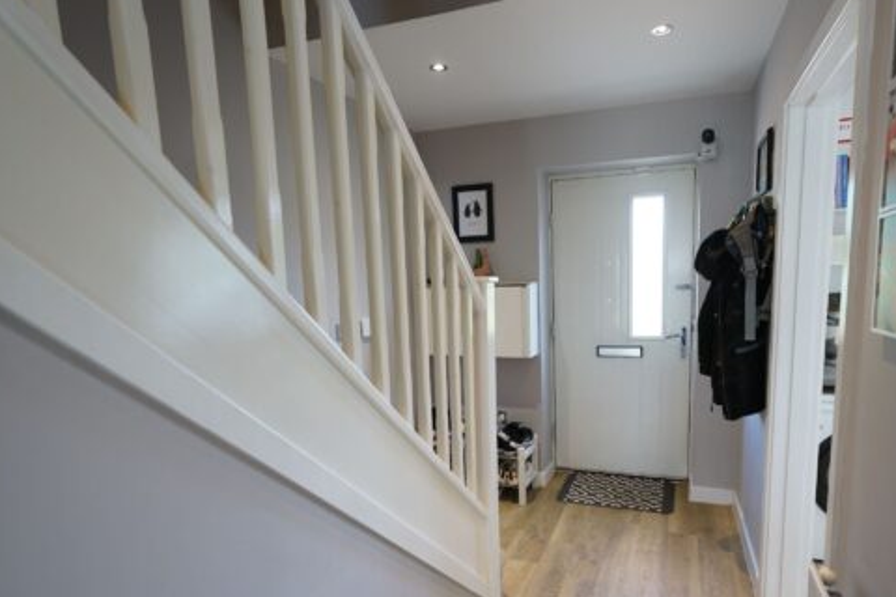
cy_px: 358
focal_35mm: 20
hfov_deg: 83.5
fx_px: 498
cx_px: 511
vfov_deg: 61.4
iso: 400
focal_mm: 16
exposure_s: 1/25
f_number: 4
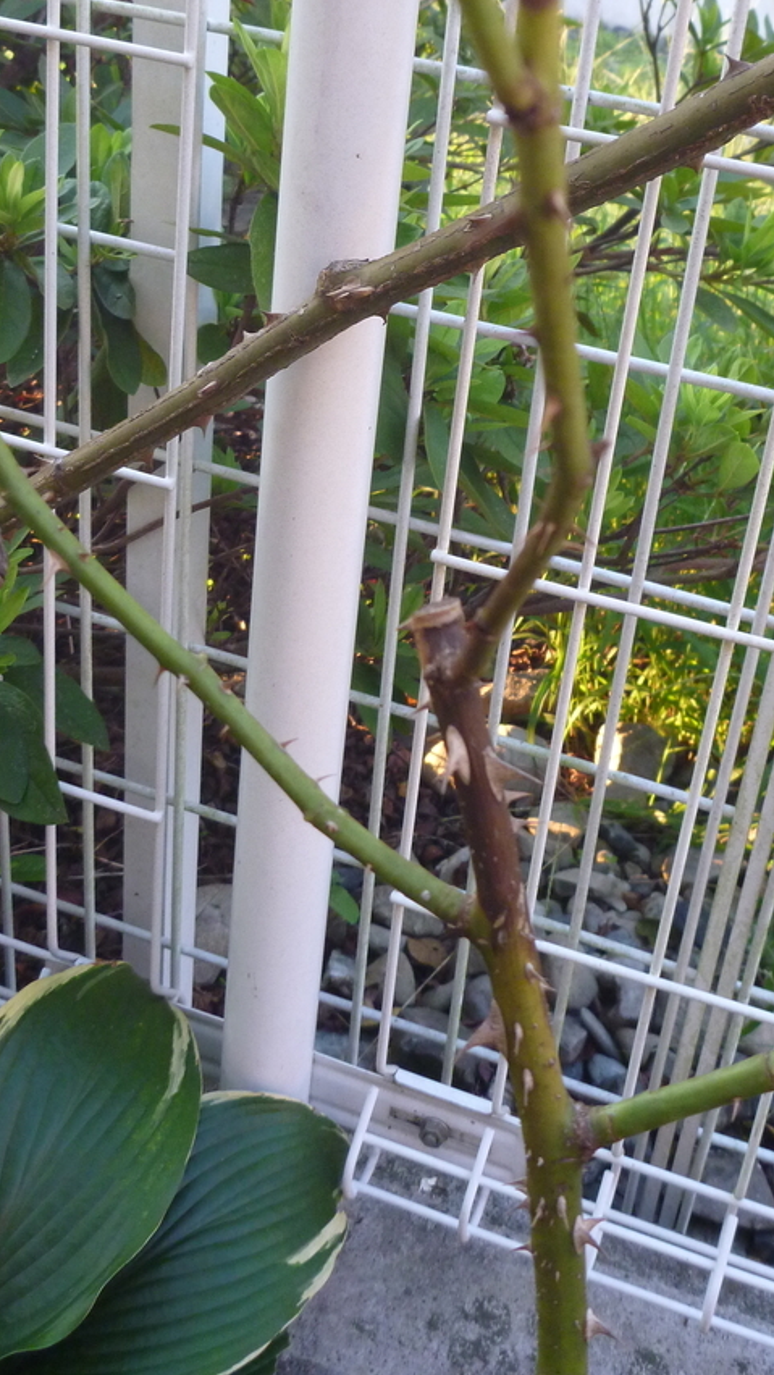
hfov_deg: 27.6
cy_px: 449
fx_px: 1568
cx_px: 480
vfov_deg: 46.5
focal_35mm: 43
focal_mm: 4.9
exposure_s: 1/30
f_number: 3.3
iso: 200
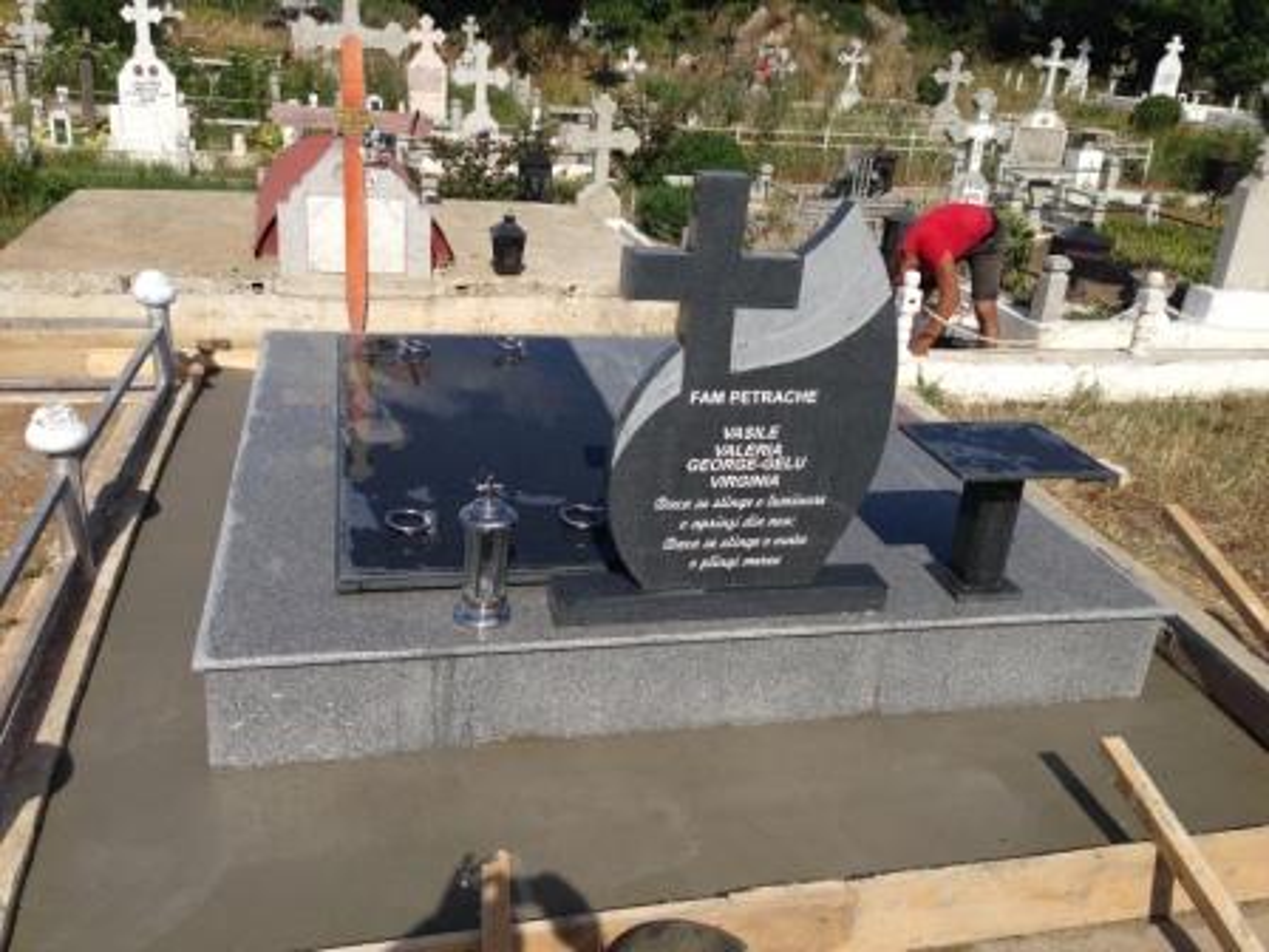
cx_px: 634
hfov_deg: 55.4
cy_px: 476
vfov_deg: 42.9
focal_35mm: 33
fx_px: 1210
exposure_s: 1/2857
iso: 50
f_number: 2.4
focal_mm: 4.12
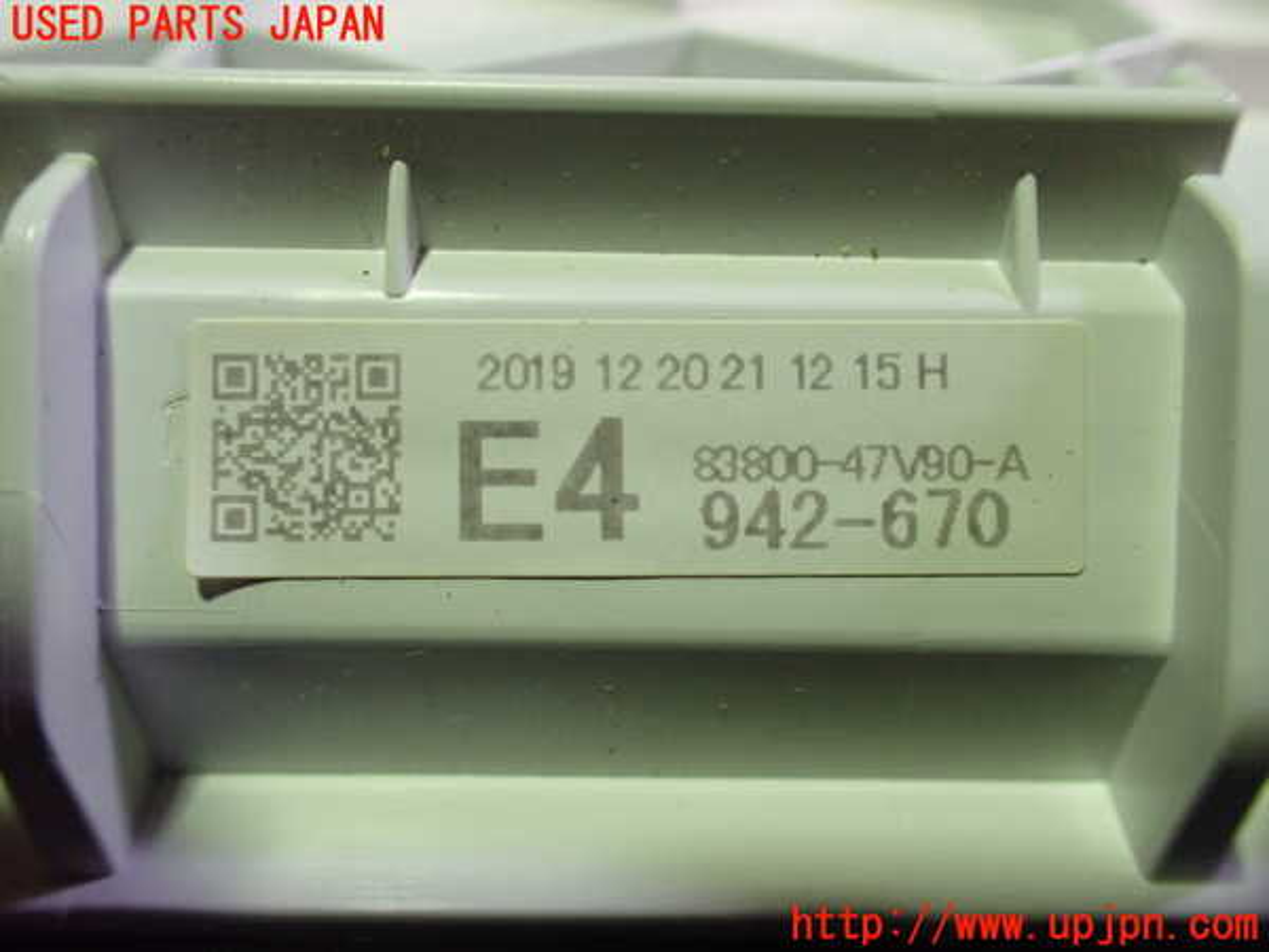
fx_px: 1100
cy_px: 476
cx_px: 634
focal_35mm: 30
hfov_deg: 60.0
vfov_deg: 46.8
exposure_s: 1/80
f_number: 2.3
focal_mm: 5.4
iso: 800
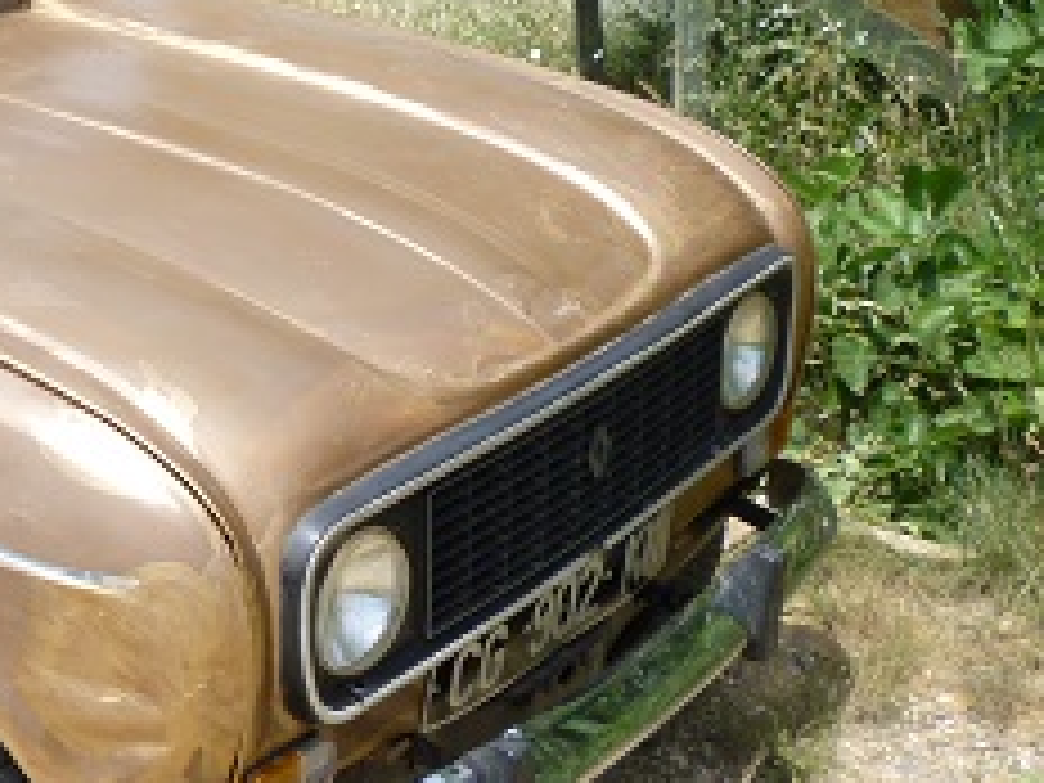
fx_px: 2413
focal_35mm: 80
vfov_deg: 18.2
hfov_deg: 23.6
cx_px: 45
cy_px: 104
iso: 80
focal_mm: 5.2
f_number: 3.3
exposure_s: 1/500
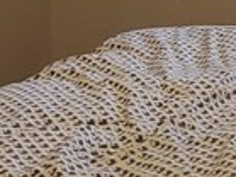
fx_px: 1308
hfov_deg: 10.1
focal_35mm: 192
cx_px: 307
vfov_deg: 7.5
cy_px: -128
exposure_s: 1/39
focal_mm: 4.3
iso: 200
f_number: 2.4
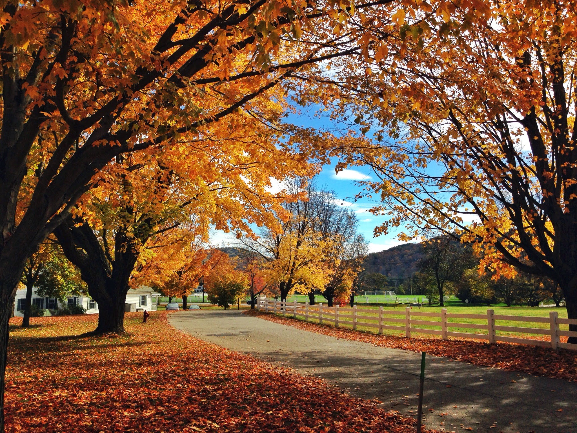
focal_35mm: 33
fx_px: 550
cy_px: 216
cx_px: 288
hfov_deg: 55.4
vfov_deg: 42.9
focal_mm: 4.12
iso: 50
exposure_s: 1/2008
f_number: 2.4
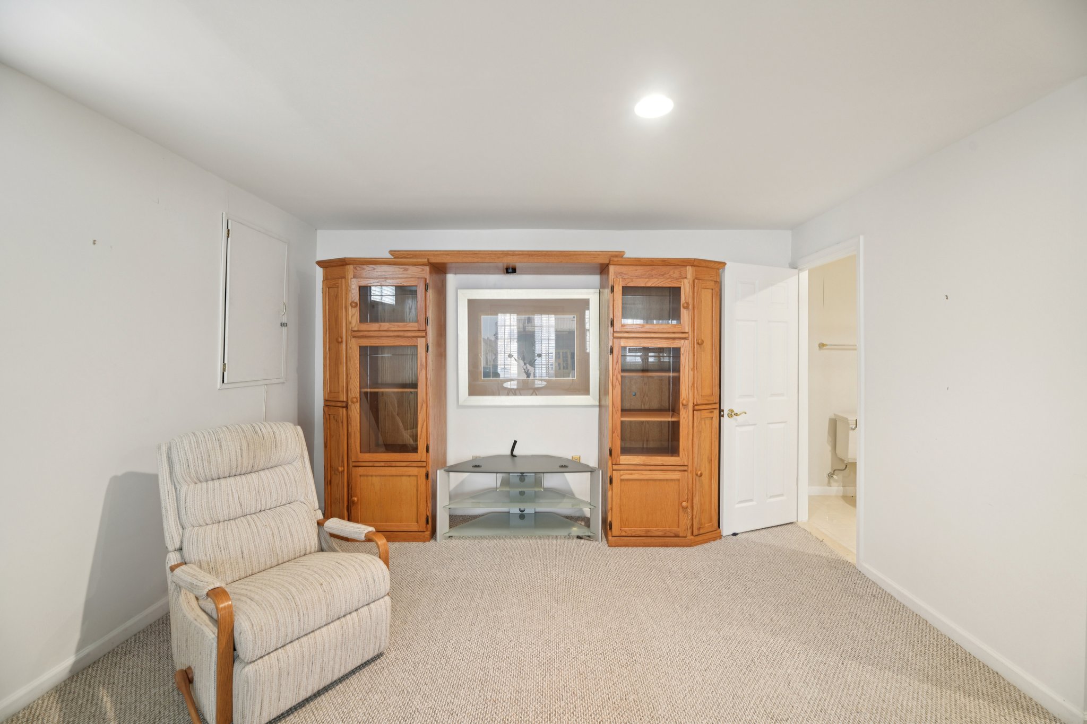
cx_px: 544
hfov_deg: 104.3
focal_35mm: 14
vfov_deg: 81.2
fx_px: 423
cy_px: 362
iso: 400
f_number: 8
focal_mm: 14
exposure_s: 1/4
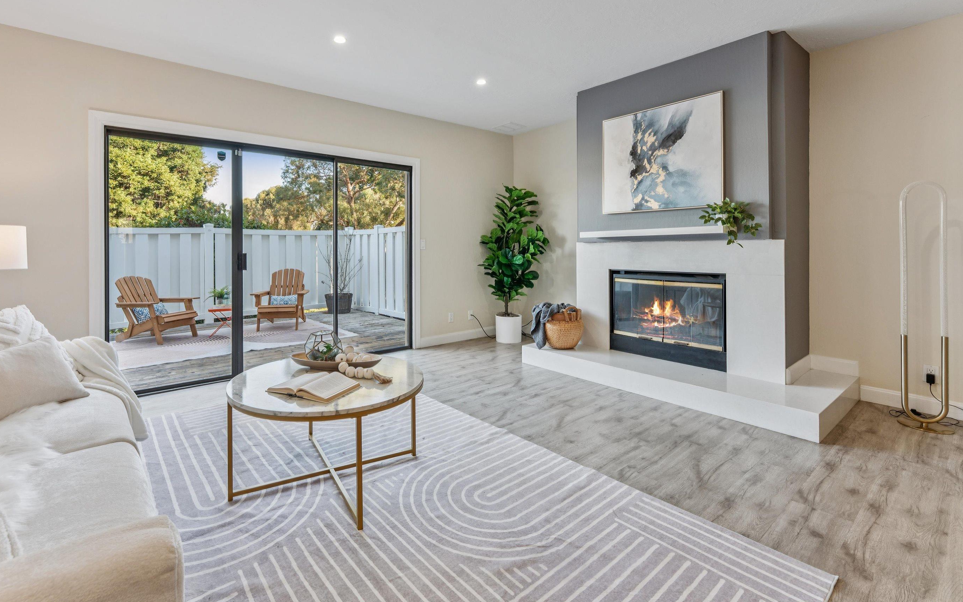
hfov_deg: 97.4
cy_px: 244
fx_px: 420
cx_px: 426
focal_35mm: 16
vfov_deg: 70.6
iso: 125
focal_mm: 14
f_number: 8
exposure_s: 1/13
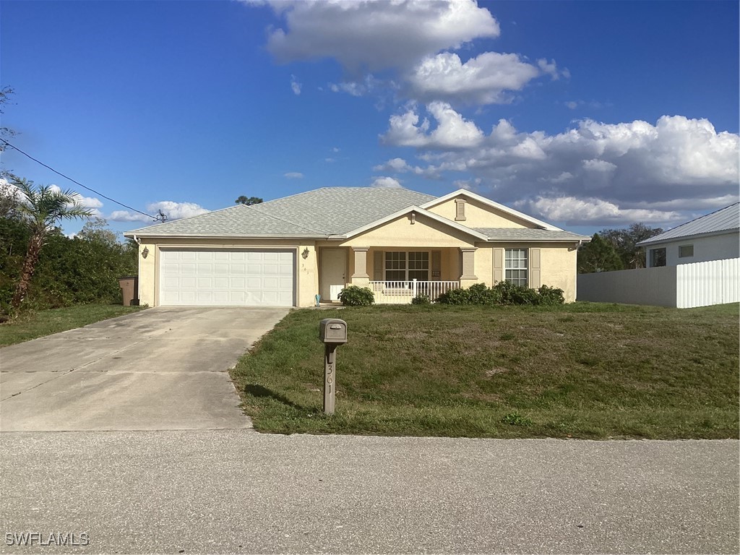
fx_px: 663
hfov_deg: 58.4
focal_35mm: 31
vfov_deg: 45.4
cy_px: 278
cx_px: 370
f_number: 2.4
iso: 25
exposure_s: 1/2203
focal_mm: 3.3
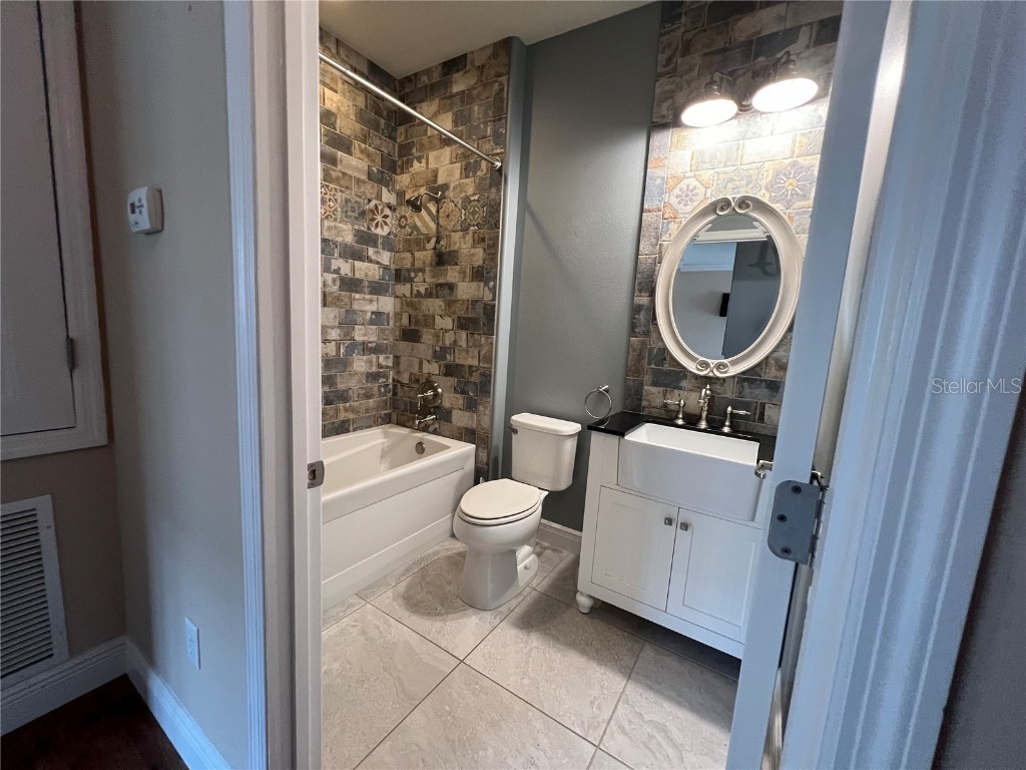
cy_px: 385
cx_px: 513
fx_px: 385
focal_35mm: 13
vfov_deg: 89.9
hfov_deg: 106.2
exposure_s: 1/60
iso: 400
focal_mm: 1.57
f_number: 1.8
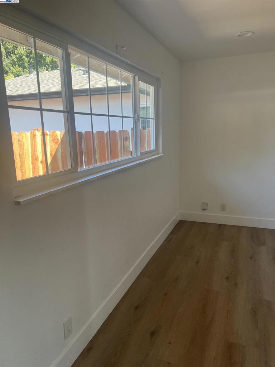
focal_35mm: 26
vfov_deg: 67.3
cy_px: 184
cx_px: 138
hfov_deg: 53.1
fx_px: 275
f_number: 1.5
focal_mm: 5.7
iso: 64
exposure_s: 1/150
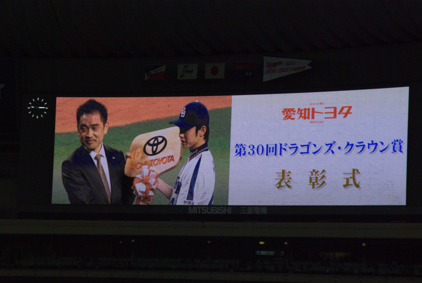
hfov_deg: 13.4
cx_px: 211
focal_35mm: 153
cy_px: 142
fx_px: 1796
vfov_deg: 9.0
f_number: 9
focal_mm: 102
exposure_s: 1/400
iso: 1600
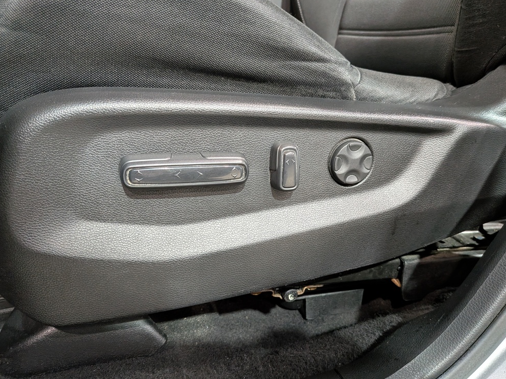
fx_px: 365
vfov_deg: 54.9
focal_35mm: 25
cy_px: 192
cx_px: 261
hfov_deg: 69.4
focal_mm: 4.53
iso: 662
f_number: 1.7
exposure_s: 1/33.3
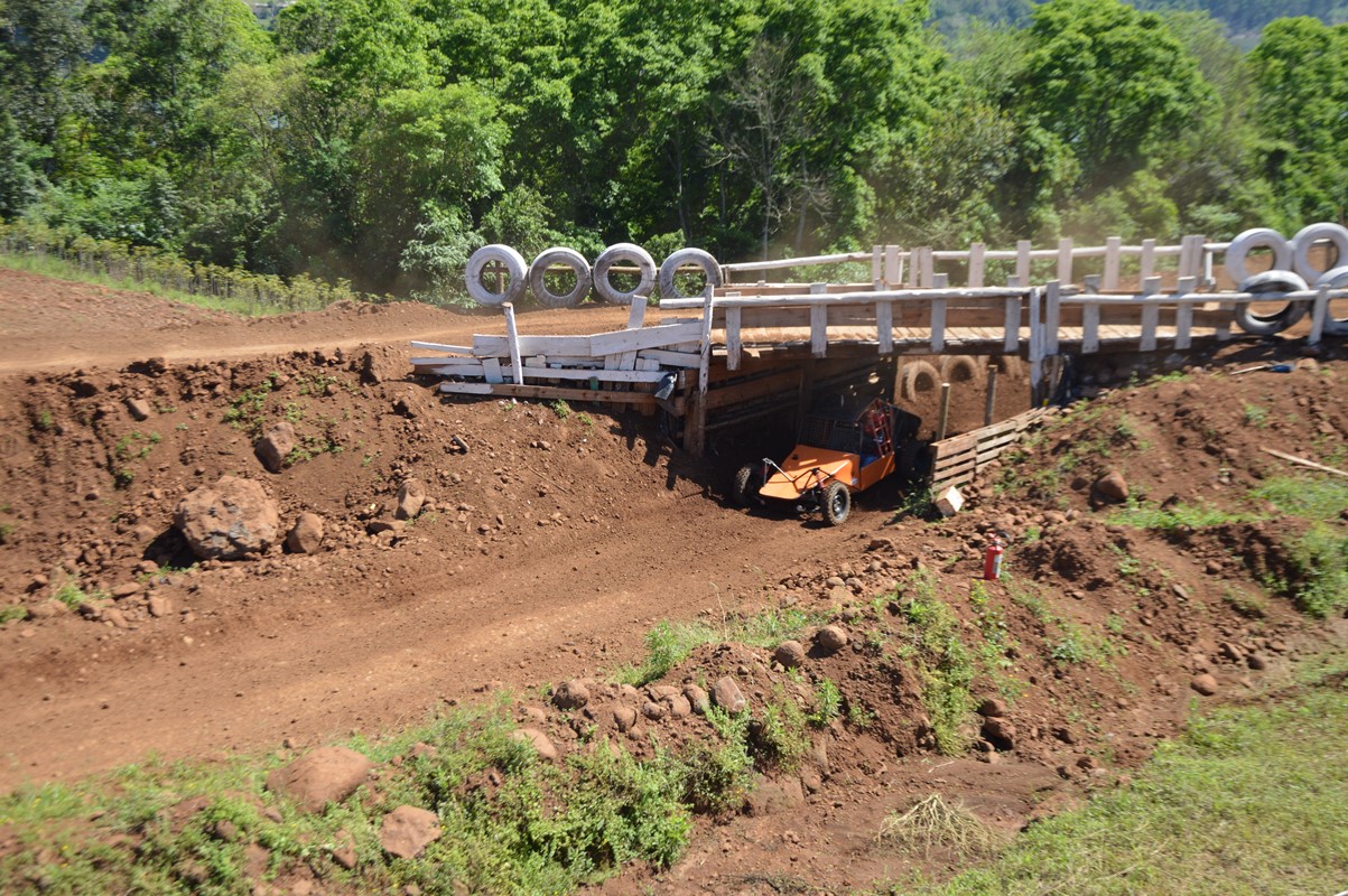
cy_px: 448
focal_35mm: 42
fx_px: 1571
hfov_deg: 46.4
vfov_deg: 31.8
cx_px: 674
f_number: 4.5
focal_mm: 28
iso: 400
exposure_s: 1/1000
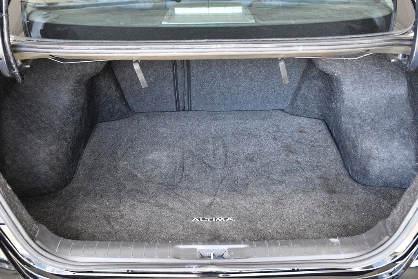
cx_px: 209
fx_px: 523
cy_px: 140
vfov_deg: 29.9
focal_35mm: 45
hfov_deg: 43.6
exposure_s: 1/160
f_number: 6.3
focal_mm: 30
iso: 2500
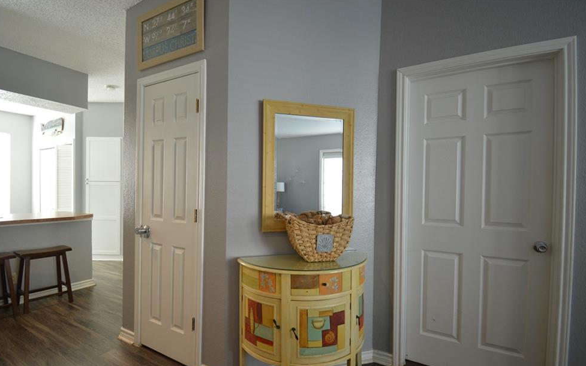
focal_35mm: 16
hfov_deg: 97.8
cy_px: 201
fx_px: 256
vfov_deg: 71.1
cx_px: 292
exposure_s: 1/15
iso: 500
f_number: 4.5
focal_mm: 10
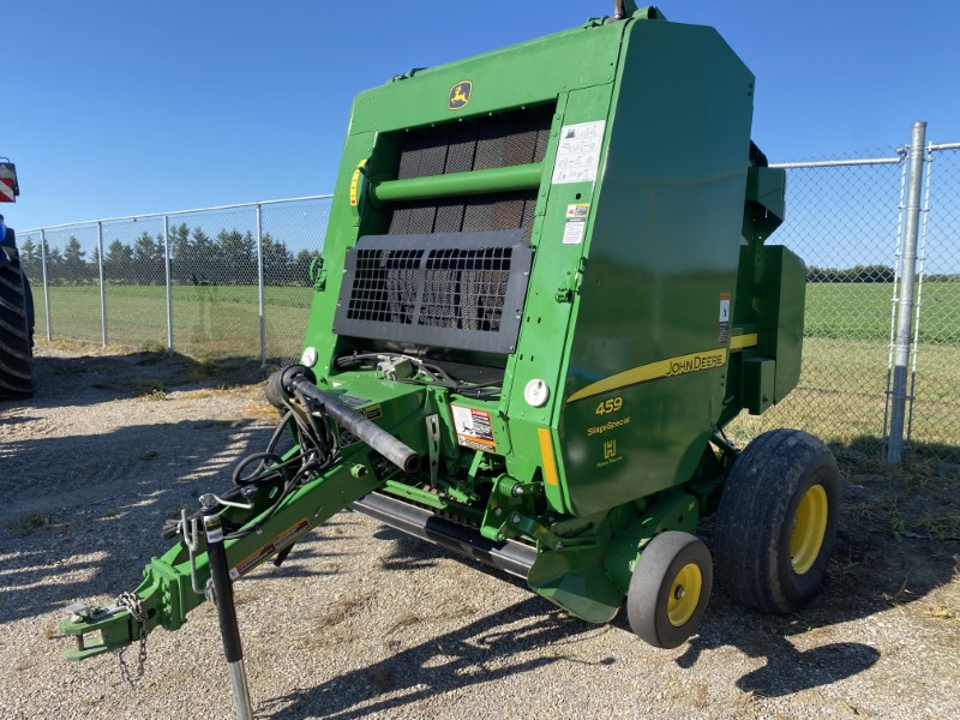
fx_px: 721
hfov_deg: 67.3
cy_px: 360
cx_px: 480
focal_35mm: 26
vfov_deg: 53.1
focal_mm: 4.25
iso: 32
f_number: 1.8
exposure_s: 1/1727
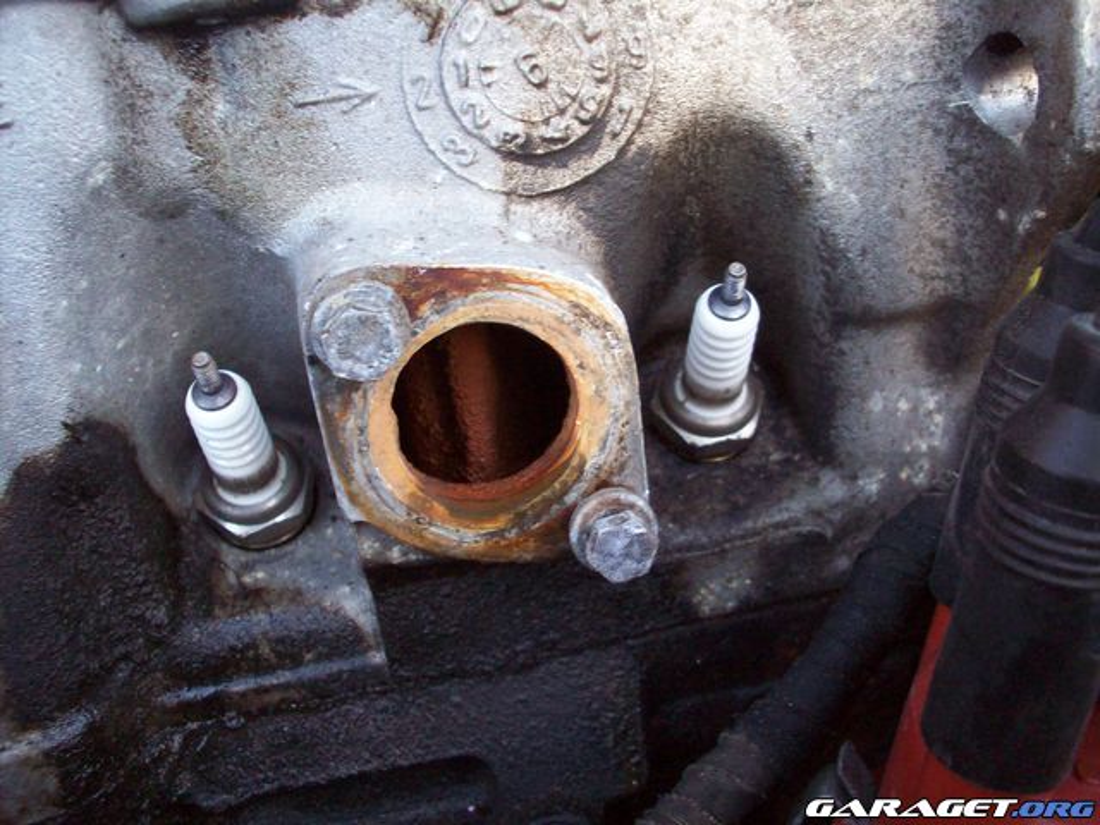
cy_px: 412
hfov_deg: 50.1
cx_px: 550
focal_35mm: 37
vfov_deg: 38.7
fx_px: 1176
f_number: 2.8
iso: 160
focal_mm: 6.2
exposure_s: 1/64
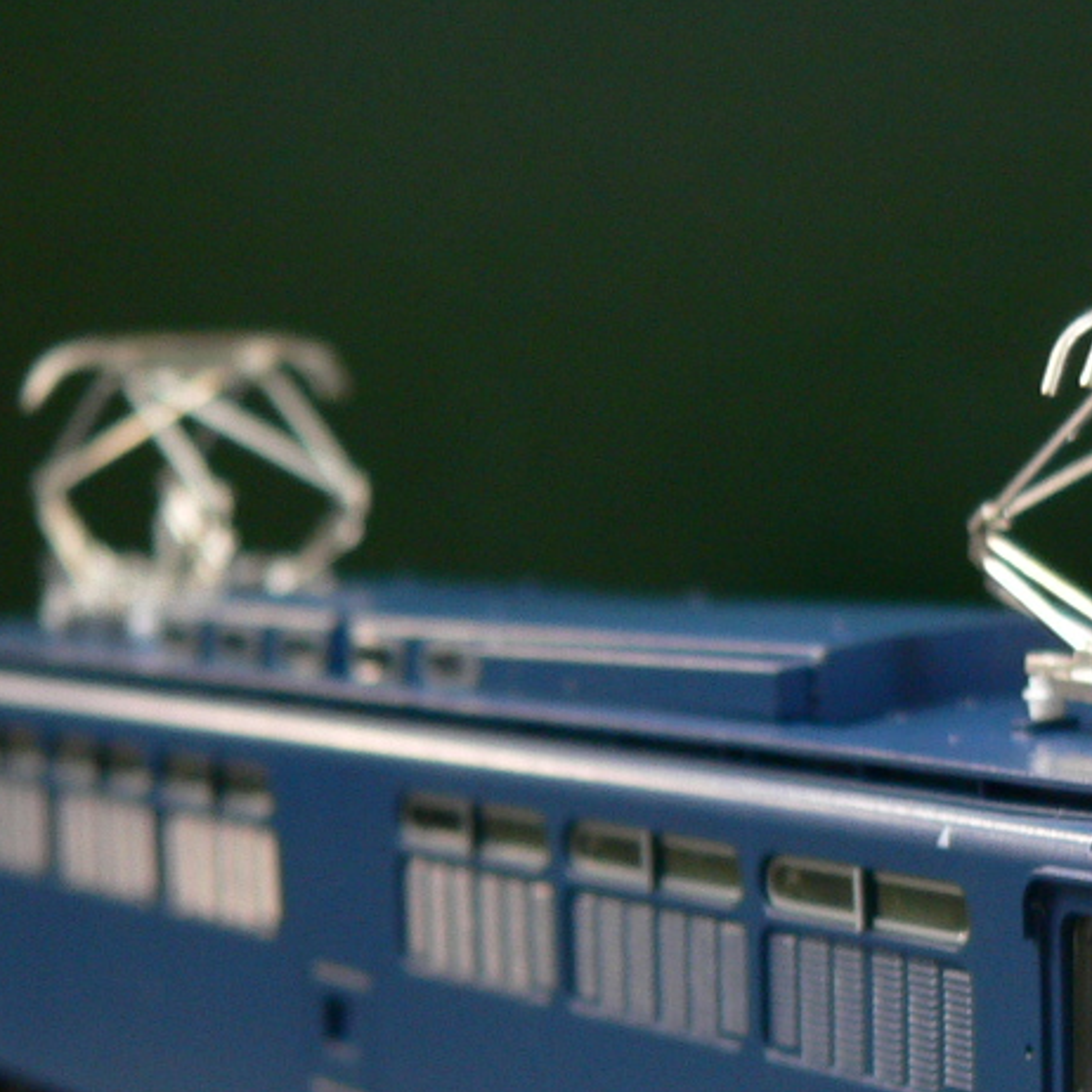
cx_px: 986
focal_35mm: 115
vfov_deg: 14.9
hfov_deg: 15.0
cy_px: 1106
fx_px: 4104
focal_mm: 7.9
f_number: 2.8
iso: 100
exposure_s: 1/4
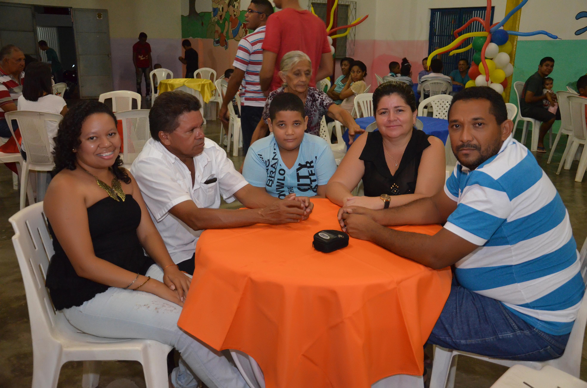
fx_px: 537
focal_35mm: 33
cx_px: 294
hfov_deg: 57.3
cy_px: 194
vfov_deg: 39.8
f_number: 4
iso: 3200
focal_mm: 22
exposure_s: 1/60
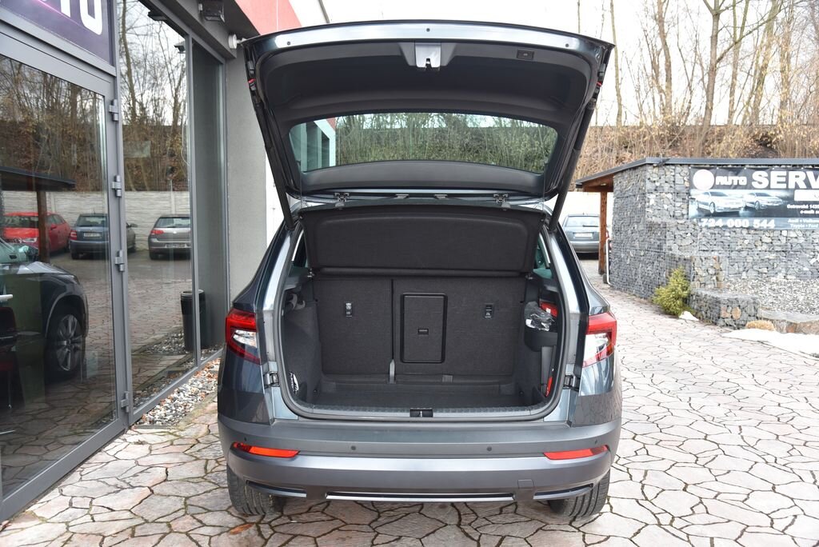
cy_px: 274
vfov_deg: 43.7
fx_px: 683
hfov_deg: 61.9
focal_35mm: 30
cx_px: 410
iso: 500
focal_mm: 30
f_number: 5
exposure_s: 1/100
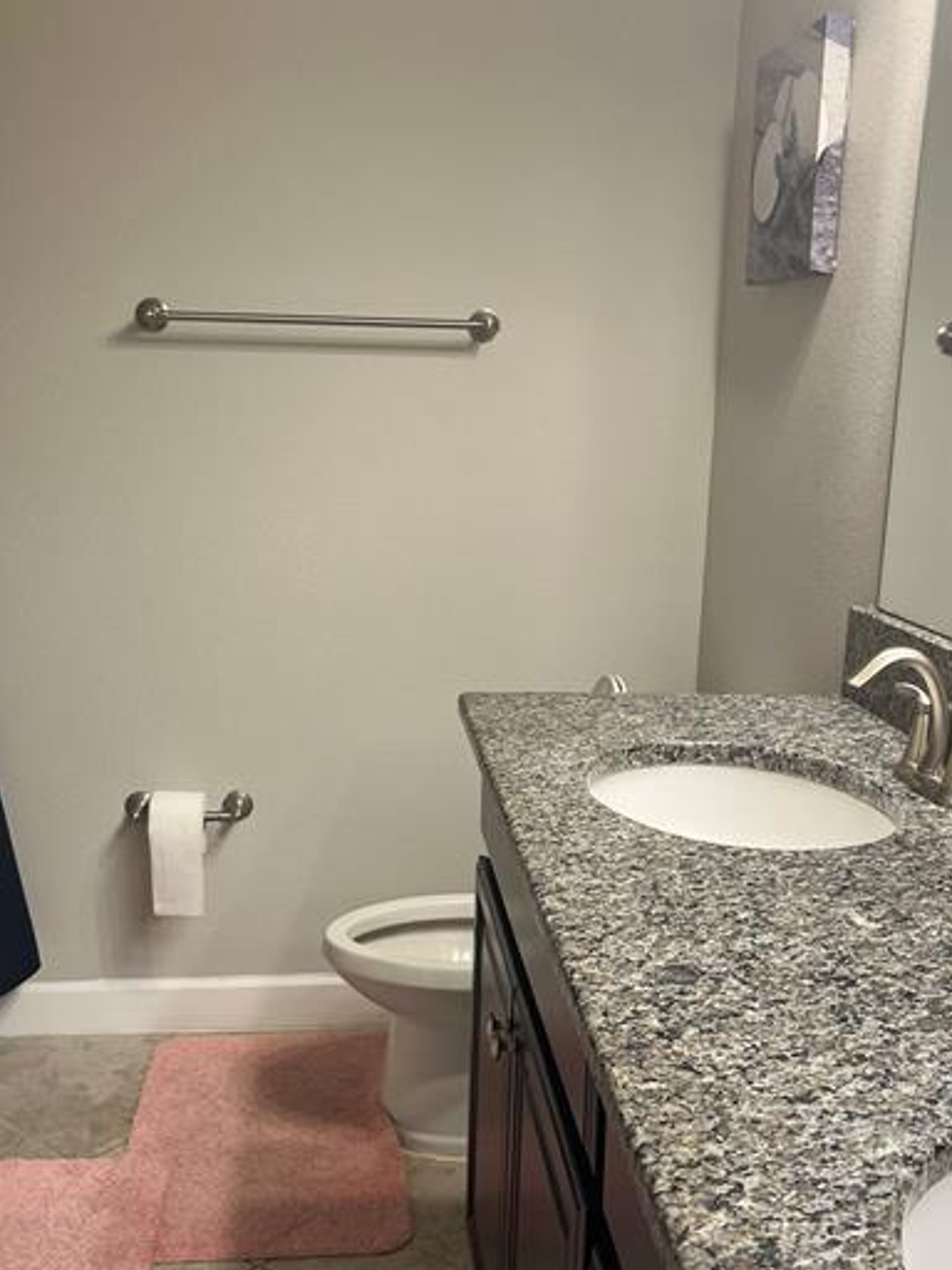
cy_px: 754
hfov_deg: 36.8
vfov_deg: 47.6
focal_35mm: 39
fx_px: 1430
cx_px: 496
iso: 80
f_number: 1.6
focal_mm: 5.1
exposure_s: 1/120
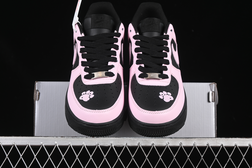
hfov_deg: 27.0
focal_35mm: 75
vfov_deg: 18.2
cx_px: 126
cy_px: 84
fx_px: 525
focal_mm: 50
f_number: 6.3
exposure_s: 1/60
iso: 160
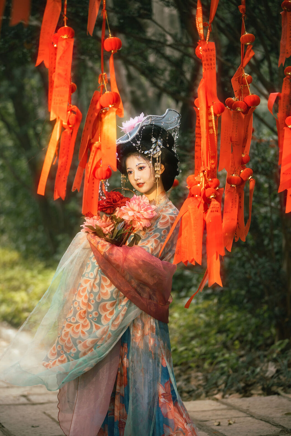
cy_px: 218
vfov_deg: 18.6
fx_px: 1334
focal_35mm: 110
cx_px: 146
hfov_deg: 12.5
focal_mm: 110
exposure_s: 1/250
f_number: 2.8
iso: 320
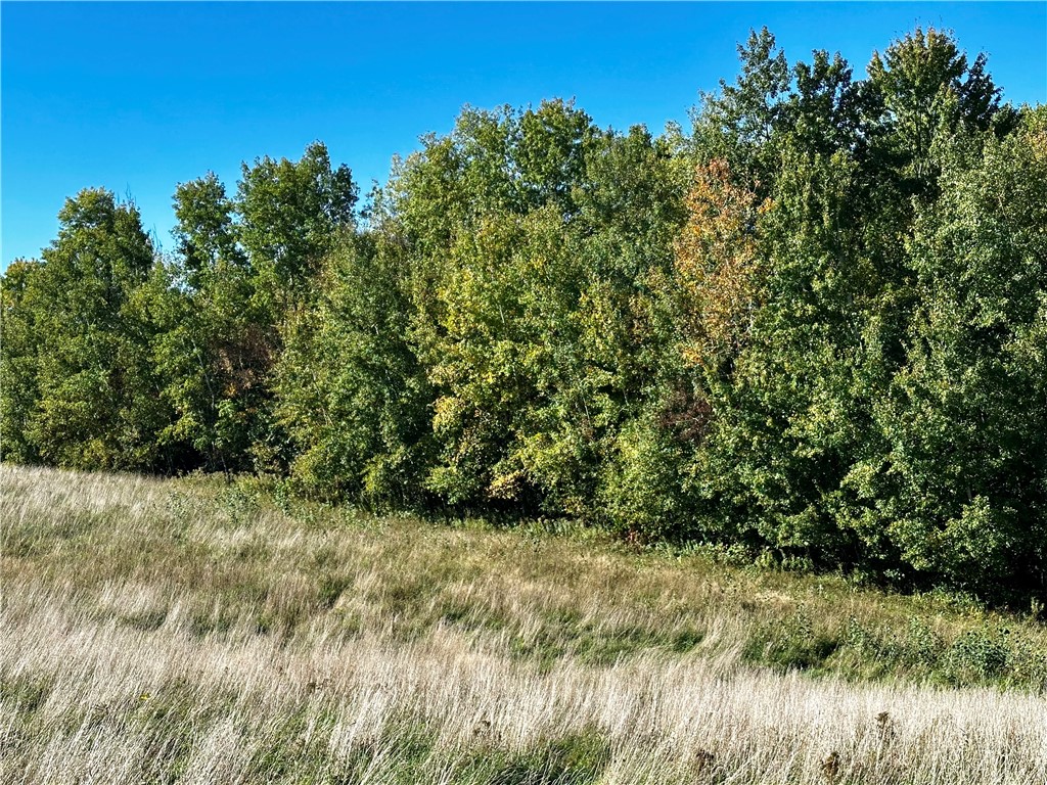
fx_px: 1452
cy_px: 392
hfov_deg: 39.7
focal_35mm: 48
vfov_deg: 30.3
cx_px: 524
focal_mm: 6.86
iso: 64
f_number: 1.78
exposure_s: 1/1848
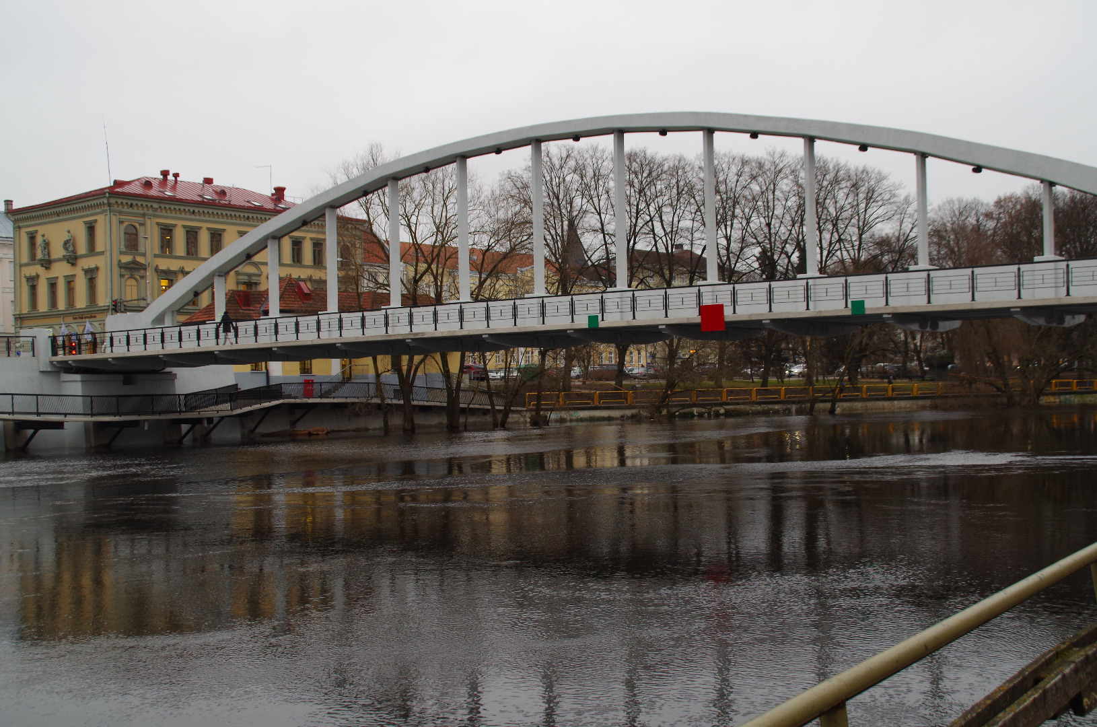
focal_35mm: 42
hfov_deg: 46.5
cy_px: 364
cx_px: 548
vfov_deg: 31.8
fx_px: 1277
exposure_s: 1/50
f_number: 6.3
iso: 400
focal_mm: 28
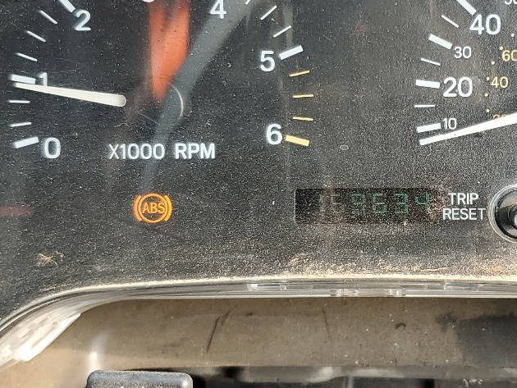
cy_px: 84
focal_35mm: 66
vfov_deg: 22.0
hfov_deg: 28.9
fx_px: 986
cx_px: 393
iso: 50
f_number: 1.5
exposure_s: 1/175
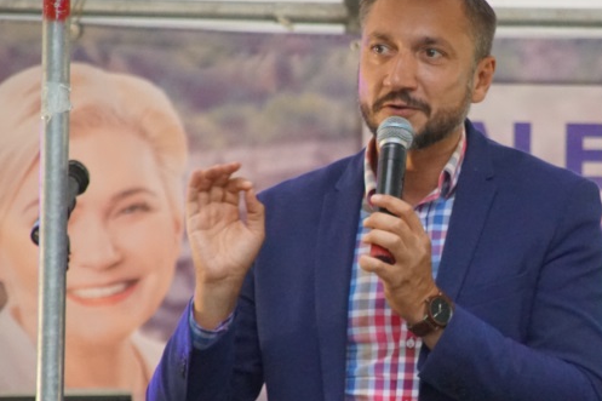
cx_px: 460
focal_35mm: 604
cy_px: 265
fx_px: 10096
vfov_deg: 2.3
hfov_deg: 3.4
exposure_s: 1/250
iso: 3200
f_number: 6.3
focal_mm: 200
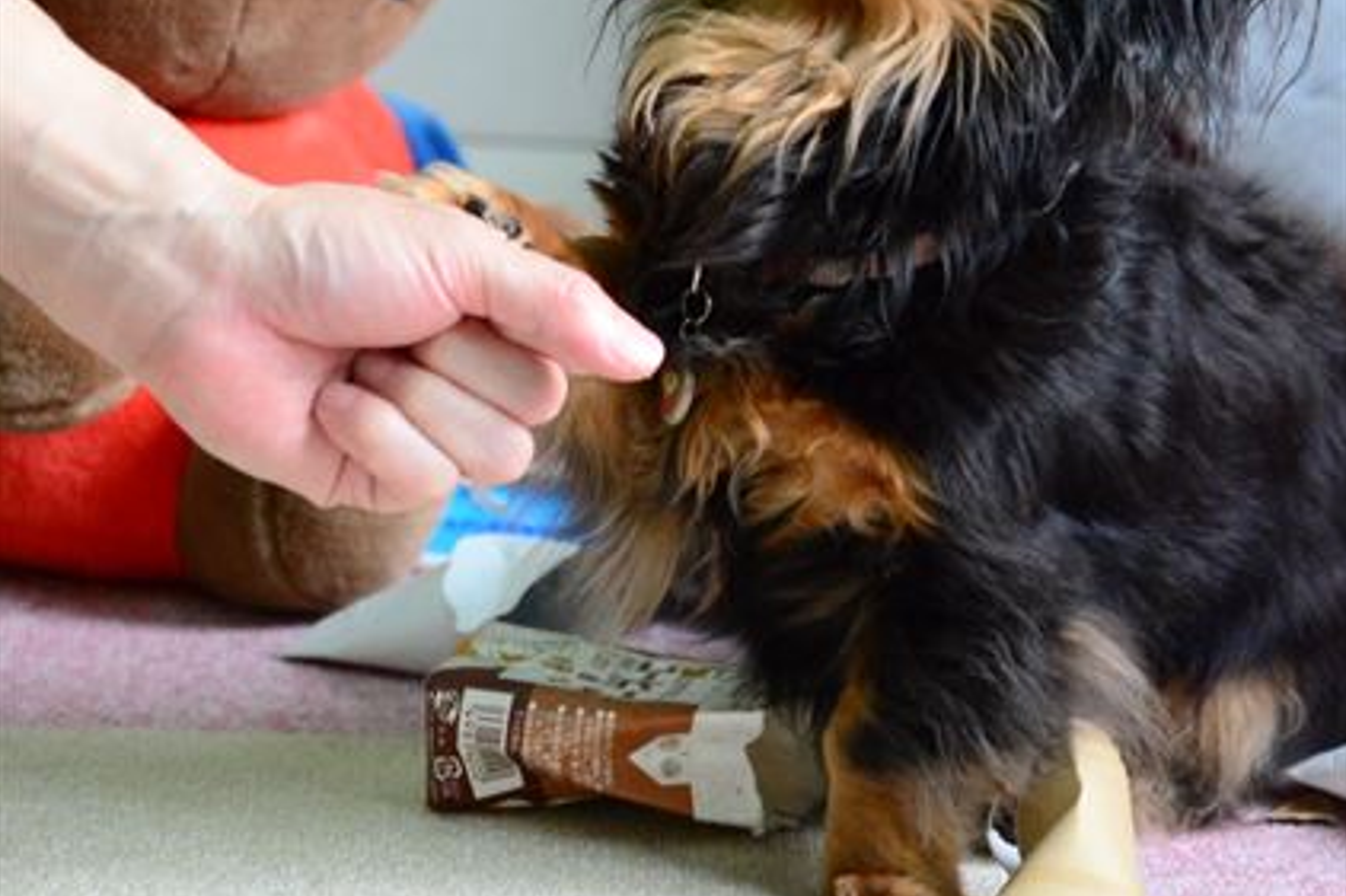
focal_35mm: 159
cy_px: 67
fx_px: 5942
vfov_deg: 8.6
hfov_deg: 12.9
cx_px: 673
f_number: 4
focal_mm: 70
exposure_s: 1/250
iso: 4000
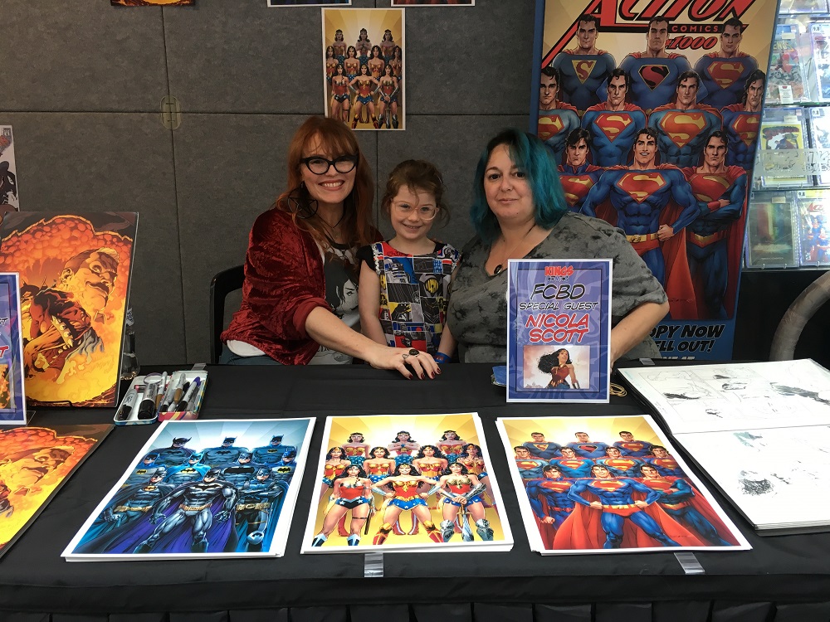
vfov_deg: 48.2
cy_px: 311
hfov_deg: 61.7
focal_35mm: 29
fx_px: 695
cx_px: 415
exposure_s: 1/33
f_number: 2.2
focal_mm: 4.15
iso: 64
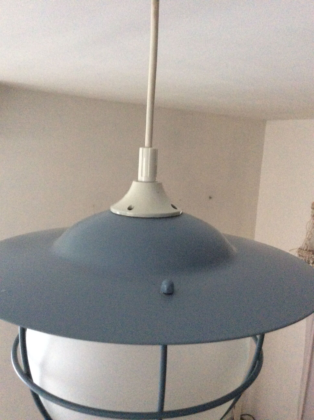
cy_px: 210
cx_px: 157
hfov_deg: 44.1
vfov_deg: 56.9
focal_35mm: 32
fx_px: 388
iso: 320
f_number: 2.4
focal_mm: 3.3
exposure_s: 1/25
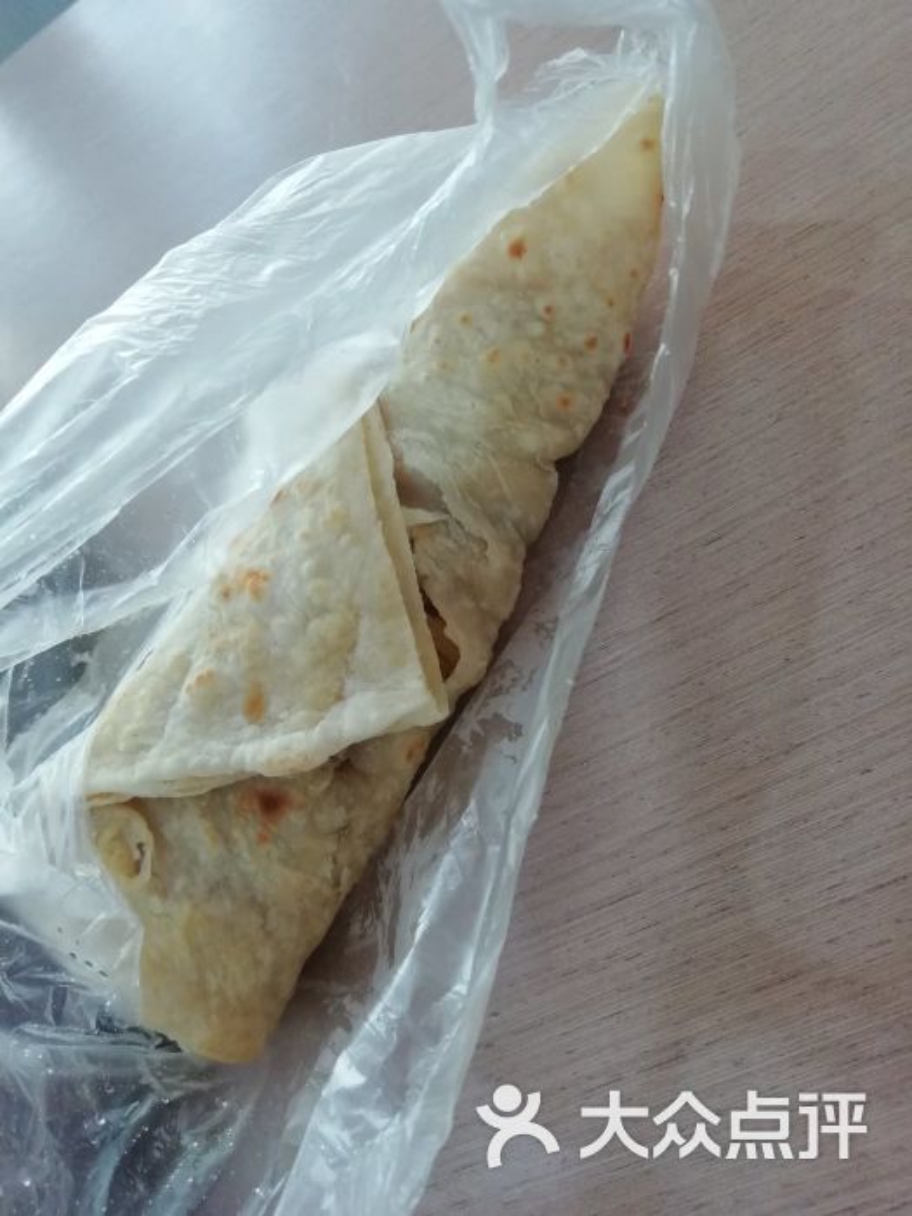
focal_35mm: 26
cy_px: 608
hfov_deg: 53.1
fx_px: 913
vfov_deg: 67.3
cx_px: 456
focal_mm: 3.46
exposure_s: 1/33.3
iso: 200
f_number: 2.2
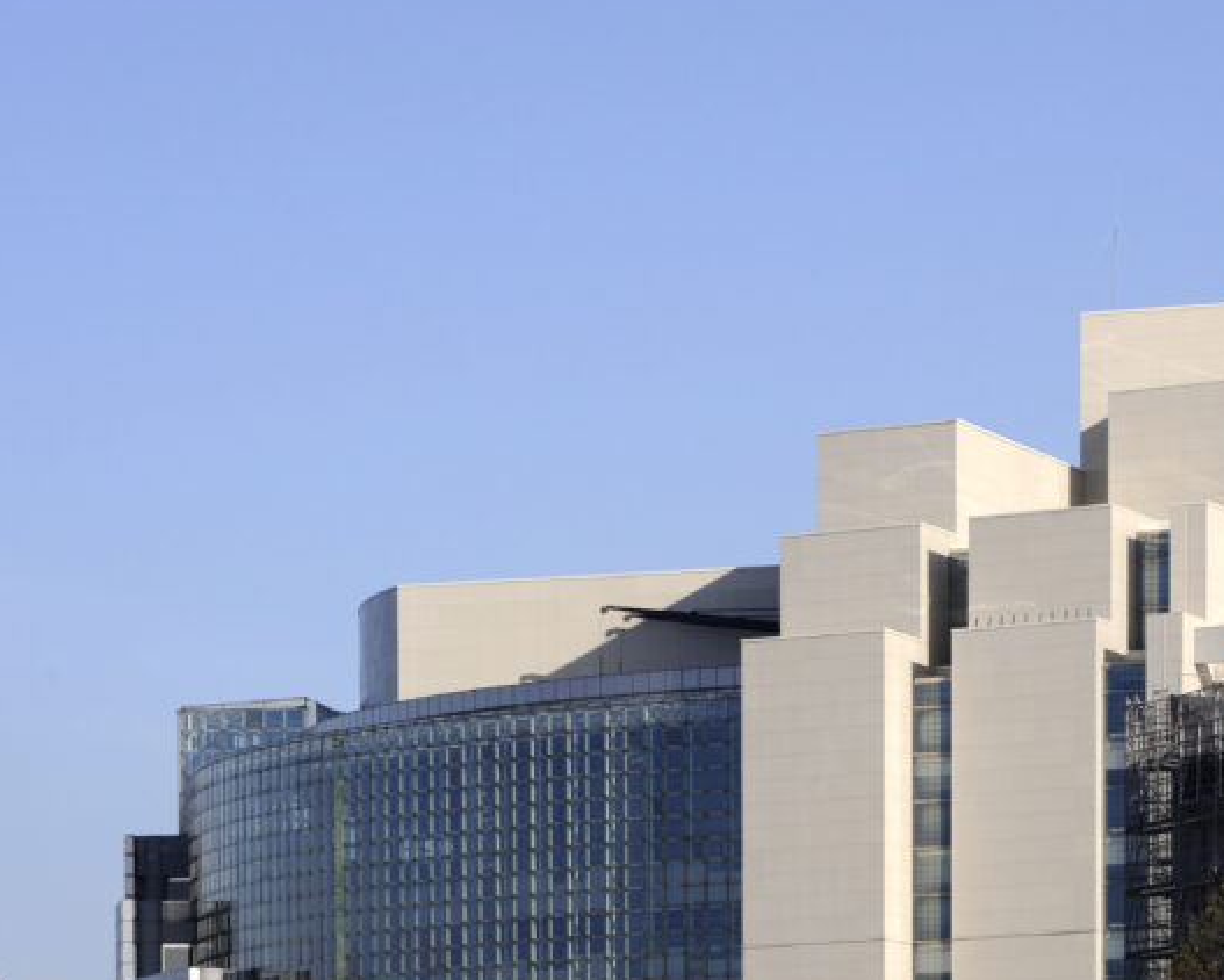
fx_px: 7393
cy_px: 764
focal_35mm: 204
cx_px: 1034
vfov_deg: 7.6
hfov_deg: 9.4
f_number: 11
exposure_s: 1/1000
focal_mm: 112
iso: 400
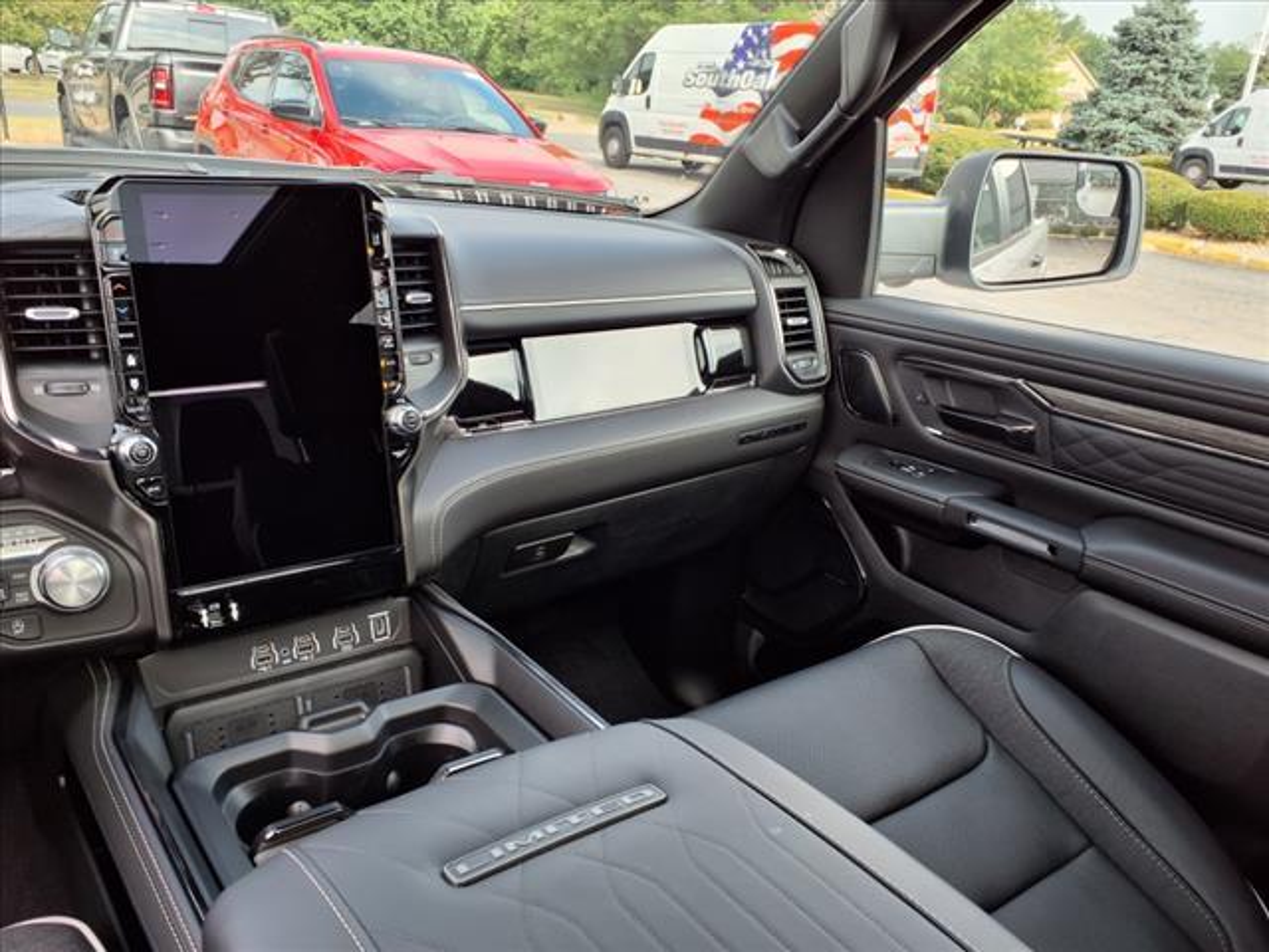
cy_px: 476
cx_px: 634
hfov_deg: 65.3
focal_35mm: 27
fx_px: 990
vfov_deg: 51.4
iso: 40
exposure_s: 1/143
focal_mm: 3.58
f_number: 1.9
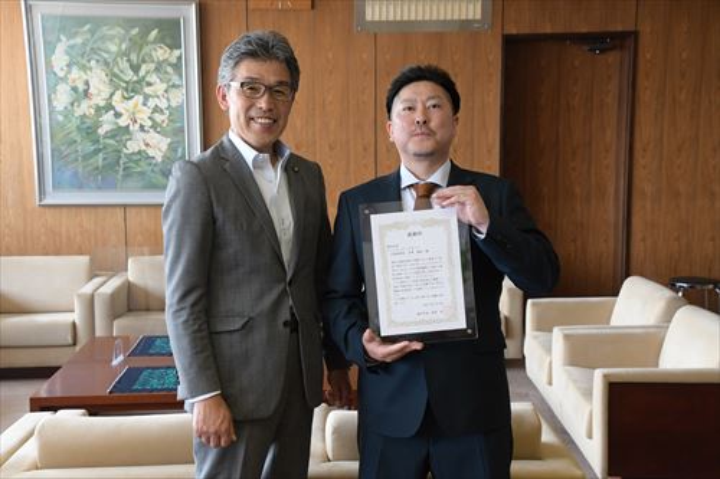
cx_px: 360
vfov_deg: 25.7
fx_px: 1050
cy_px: 240
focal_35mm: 52
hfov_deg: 37.9
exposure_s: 1/200
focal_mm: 35
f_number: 7.1
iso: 2000
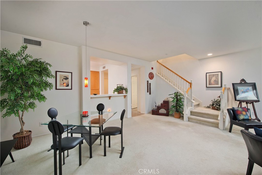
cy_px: 88
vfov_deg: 81.2
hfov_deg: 104.2
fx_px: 102
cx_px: 131
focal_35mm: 14
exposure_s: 1/25
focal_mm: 14
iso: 400
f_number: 6.3
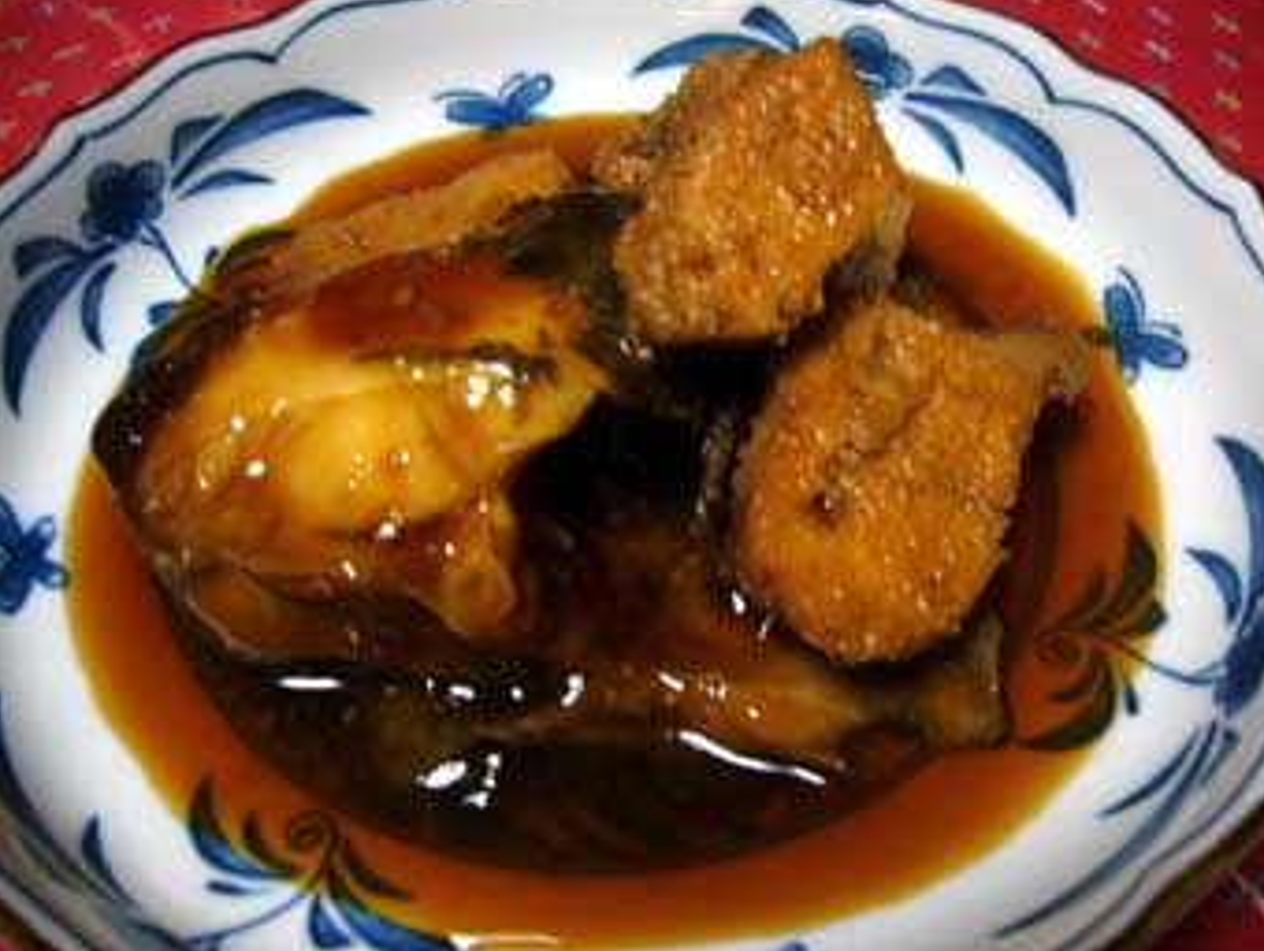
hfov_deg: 51.3
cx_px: 643
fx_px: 1316
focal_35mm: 36
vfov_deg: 39.7
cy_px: 466
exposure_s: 1/8
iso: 80
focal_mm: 5.8
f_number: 2.8
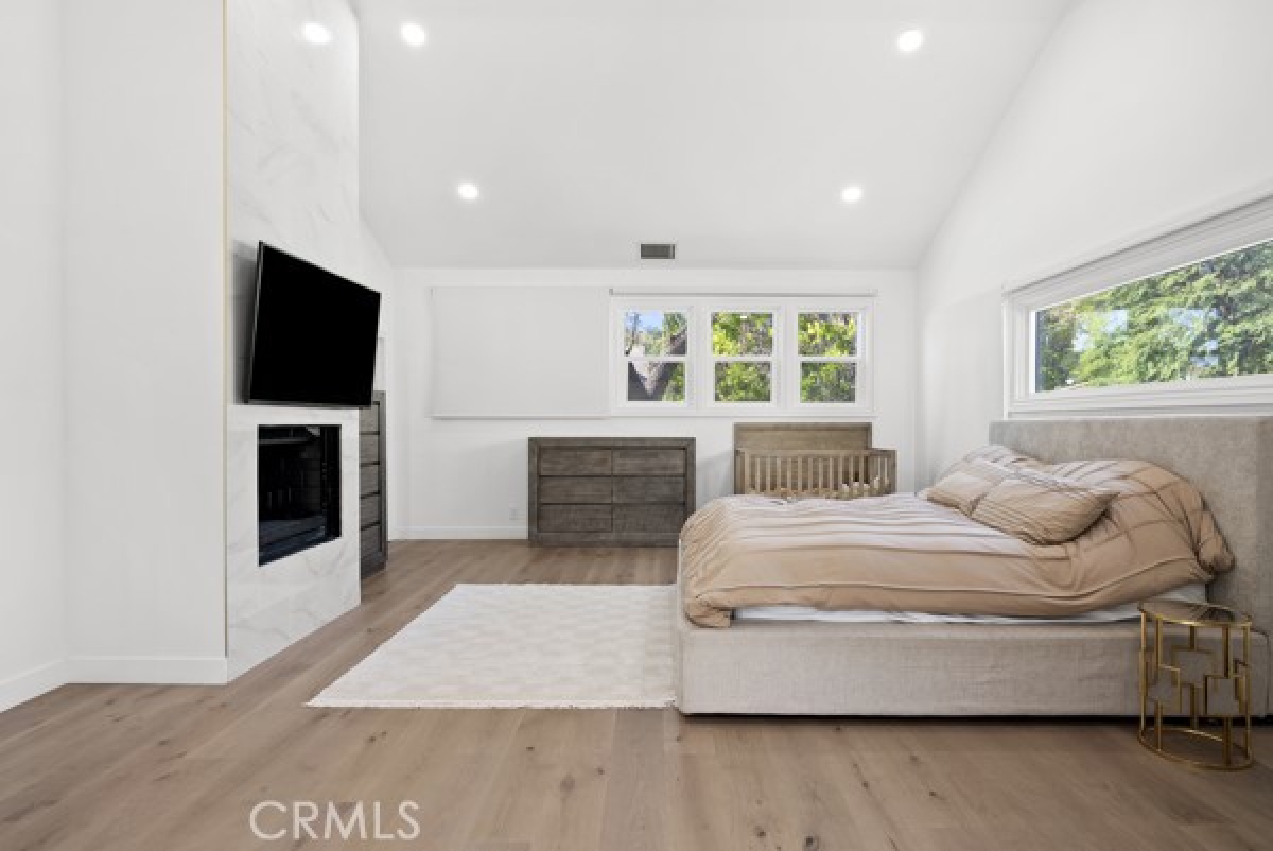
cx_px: 636
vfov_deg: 62.0
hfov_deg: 83.9
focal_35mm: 20
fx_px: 708
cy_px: 426
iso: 250
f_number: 8
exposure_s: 1/2
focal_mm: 20
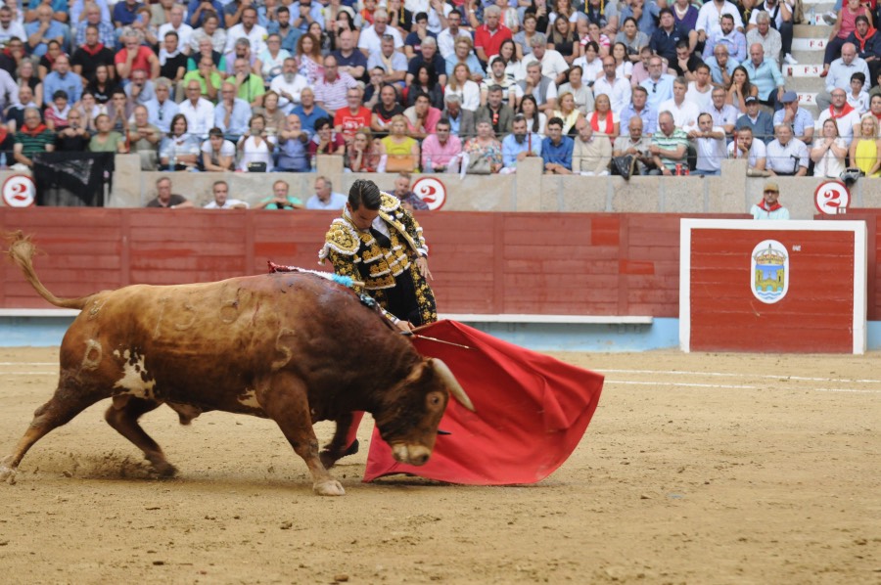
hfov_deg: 14.4
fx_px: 3483
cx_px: 440
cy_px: 292
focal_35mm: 142
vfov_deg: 9.6
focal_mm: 95
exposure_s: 1/320
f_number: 2.8
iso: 1250
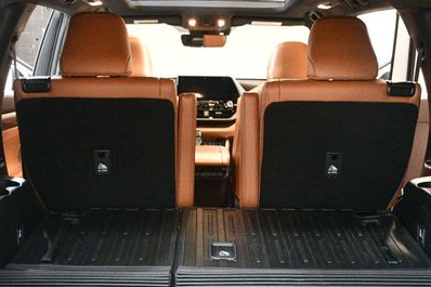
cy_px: 218
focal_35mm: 53
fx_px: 634
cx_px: 212
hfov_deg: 37.5
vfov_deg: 25.2
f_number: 3.5
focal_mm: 22
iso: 9000
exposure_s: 1/60
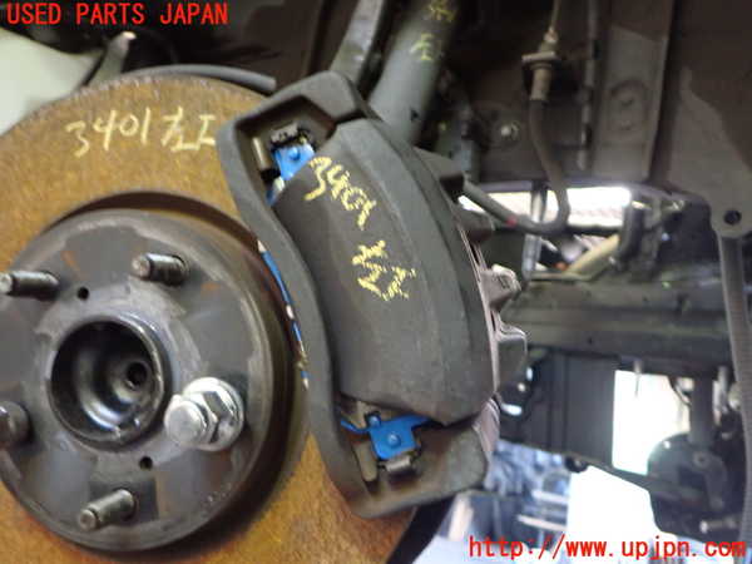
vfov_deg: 46.8
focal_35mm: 30
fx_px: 652
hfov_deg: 60.0
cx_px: 376
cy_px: 282
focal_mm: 5.4
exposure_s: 1/30
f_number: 2.3
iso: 800
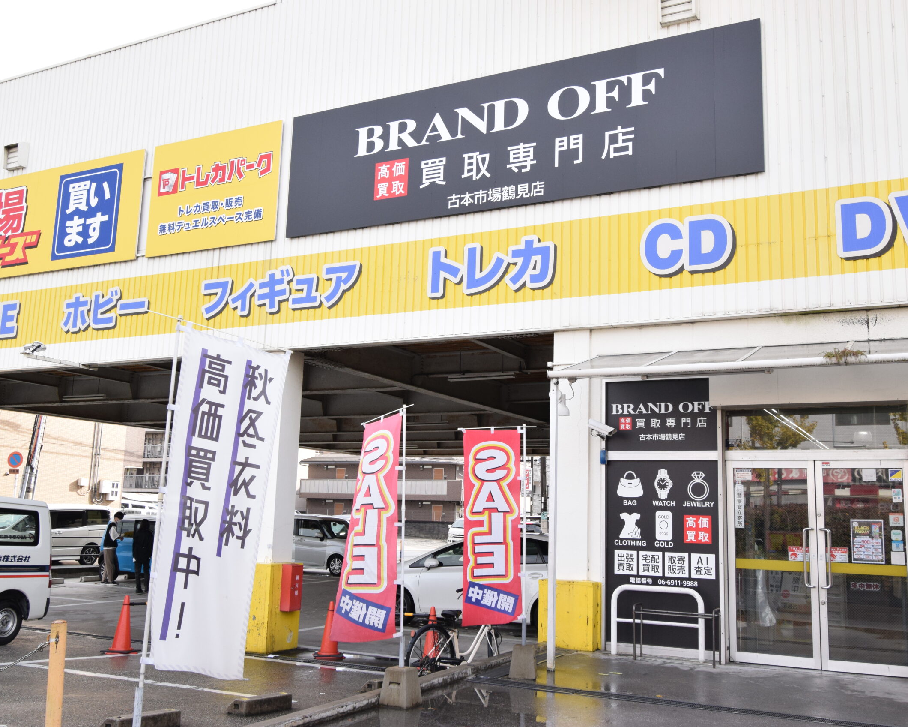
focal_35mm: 34
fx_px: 914
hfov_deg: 52.8
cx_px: 476
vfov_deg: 43.4
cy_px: 363
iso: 800
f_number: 9
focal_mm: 20
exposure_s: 1/400
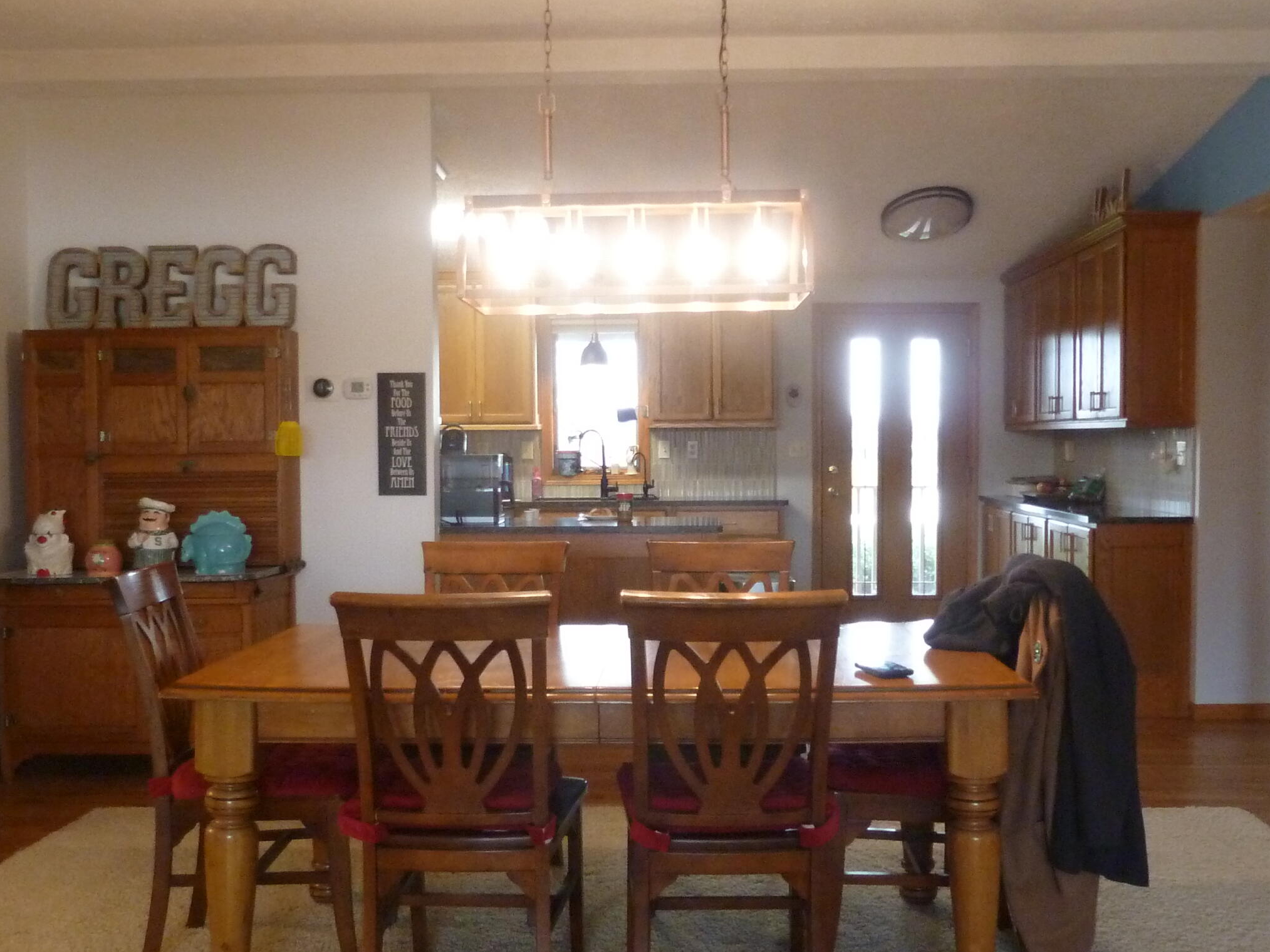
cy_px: 524
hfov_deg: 50.1
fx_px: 1357
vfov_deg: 38.6
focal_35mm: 37
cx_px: 648
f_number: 3.3
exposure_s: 1/25
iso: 400
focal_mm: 4.1
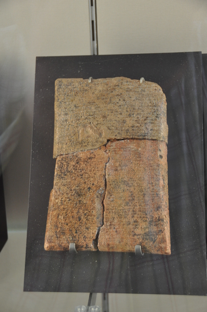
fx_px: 597
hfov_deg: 19.7
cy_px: 156
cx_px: 104
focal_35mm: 69
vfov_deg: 29.3
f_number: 4.5
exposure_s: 1/50
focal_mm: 46
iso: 800
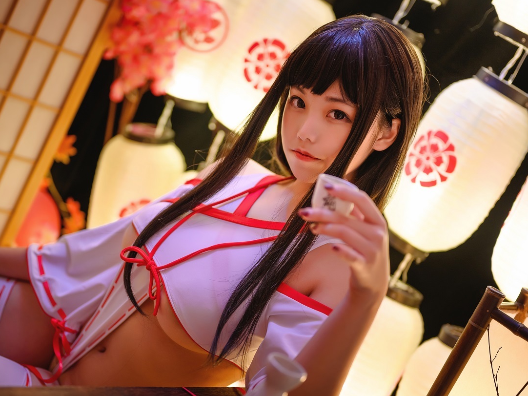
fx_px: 915
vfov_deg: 24.4
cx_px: 237
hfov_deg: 32.2
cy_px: 218
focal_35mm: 60
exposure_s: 1/60
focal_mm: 50
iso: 200
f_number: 1.8
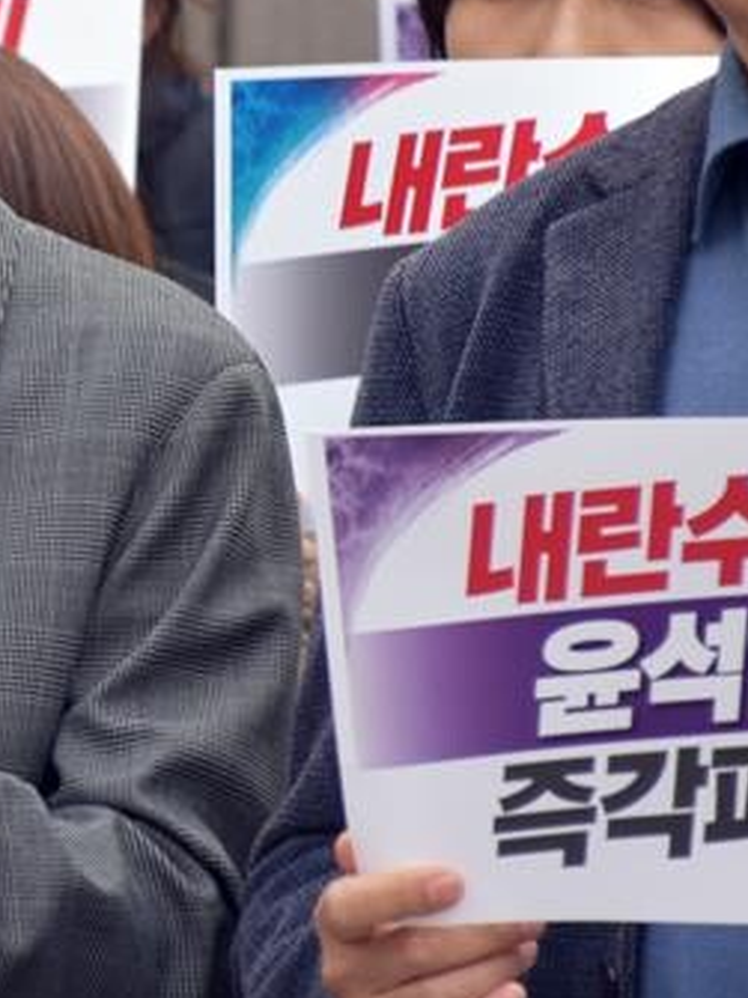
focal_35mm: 794
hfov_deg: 1.9
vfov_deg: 2.5
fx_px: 22891
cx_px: -226
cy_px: 270
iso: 250
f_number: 6.3
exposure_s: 1/160
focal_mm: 180
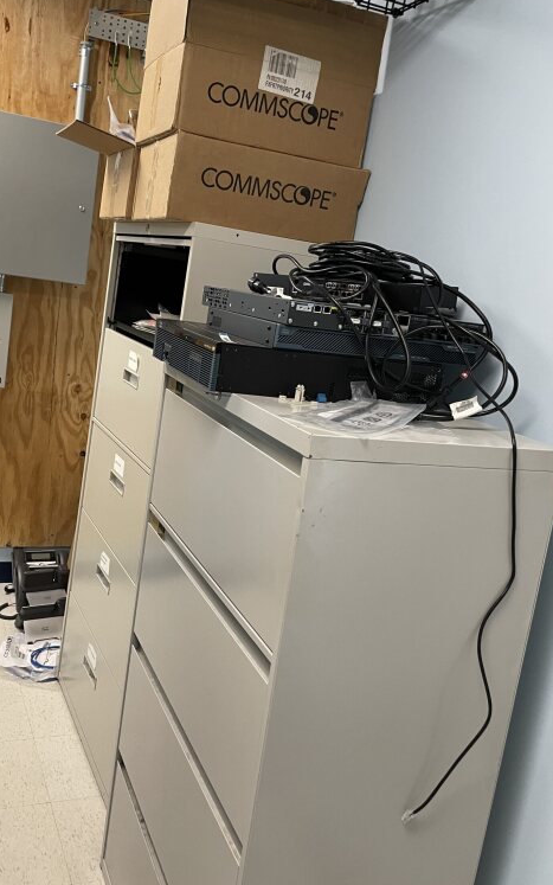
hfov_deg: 39.2
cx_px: 208
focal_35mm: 32
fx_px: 771
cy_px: 422
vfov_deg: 59.6
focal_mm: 4.2
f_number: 1.6
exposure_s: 1/60
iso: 125
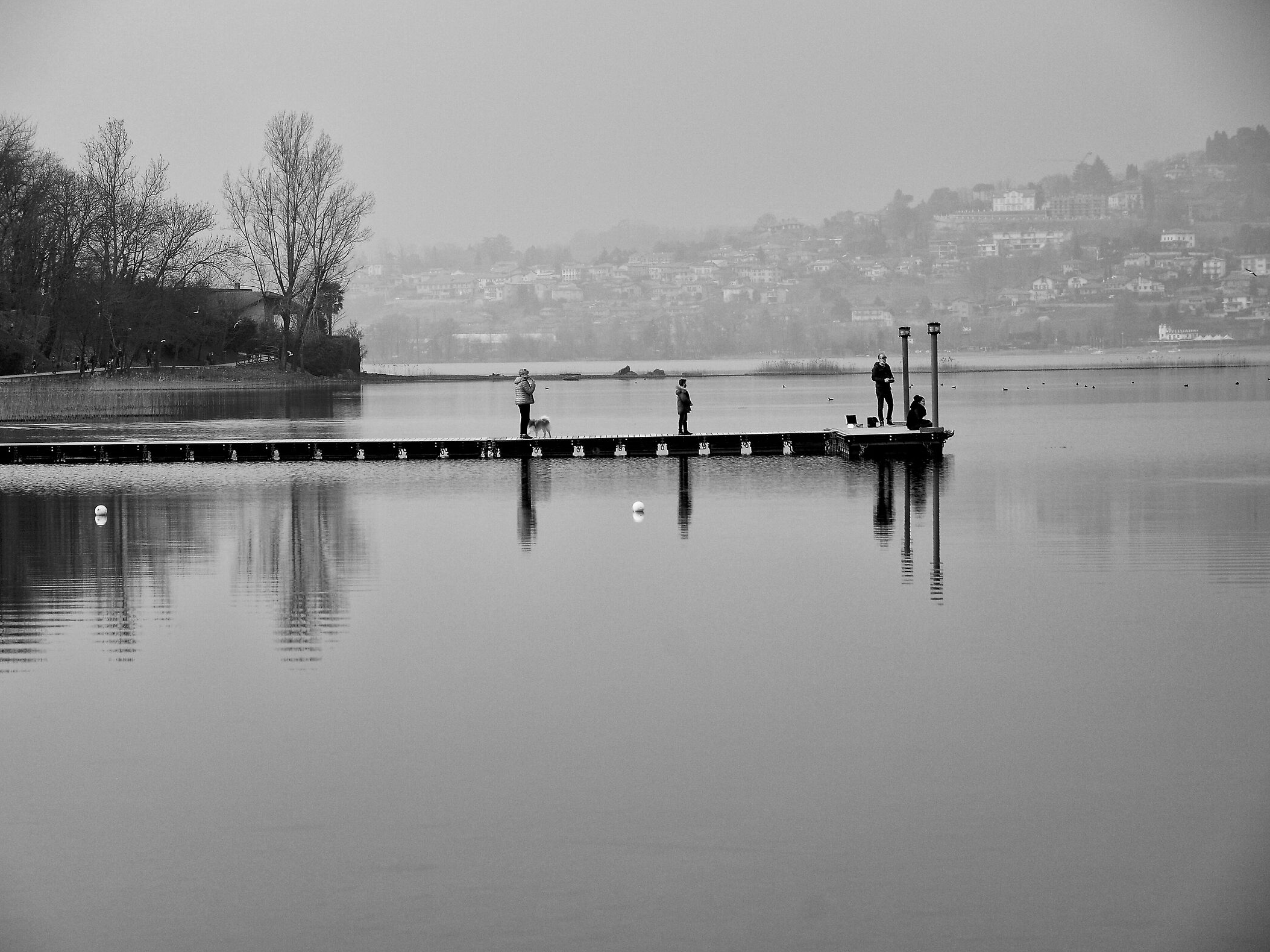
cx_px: 599
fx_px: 4696
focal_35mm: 128
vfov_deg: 11.6
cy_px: 474
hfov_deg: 15.4
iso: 200
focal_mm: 78
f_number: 5.6
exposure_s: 1/400
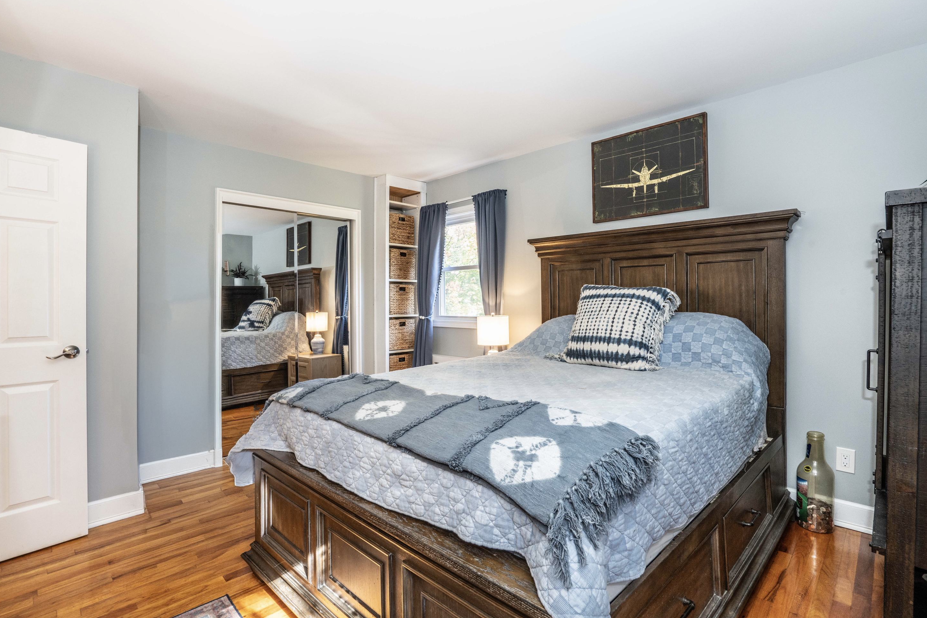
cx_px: 473
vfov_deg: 70.4
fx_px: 438
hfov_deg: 93.3
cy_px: 304
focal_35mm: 17
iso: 800
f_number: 11
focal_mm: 16
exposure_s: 1/5
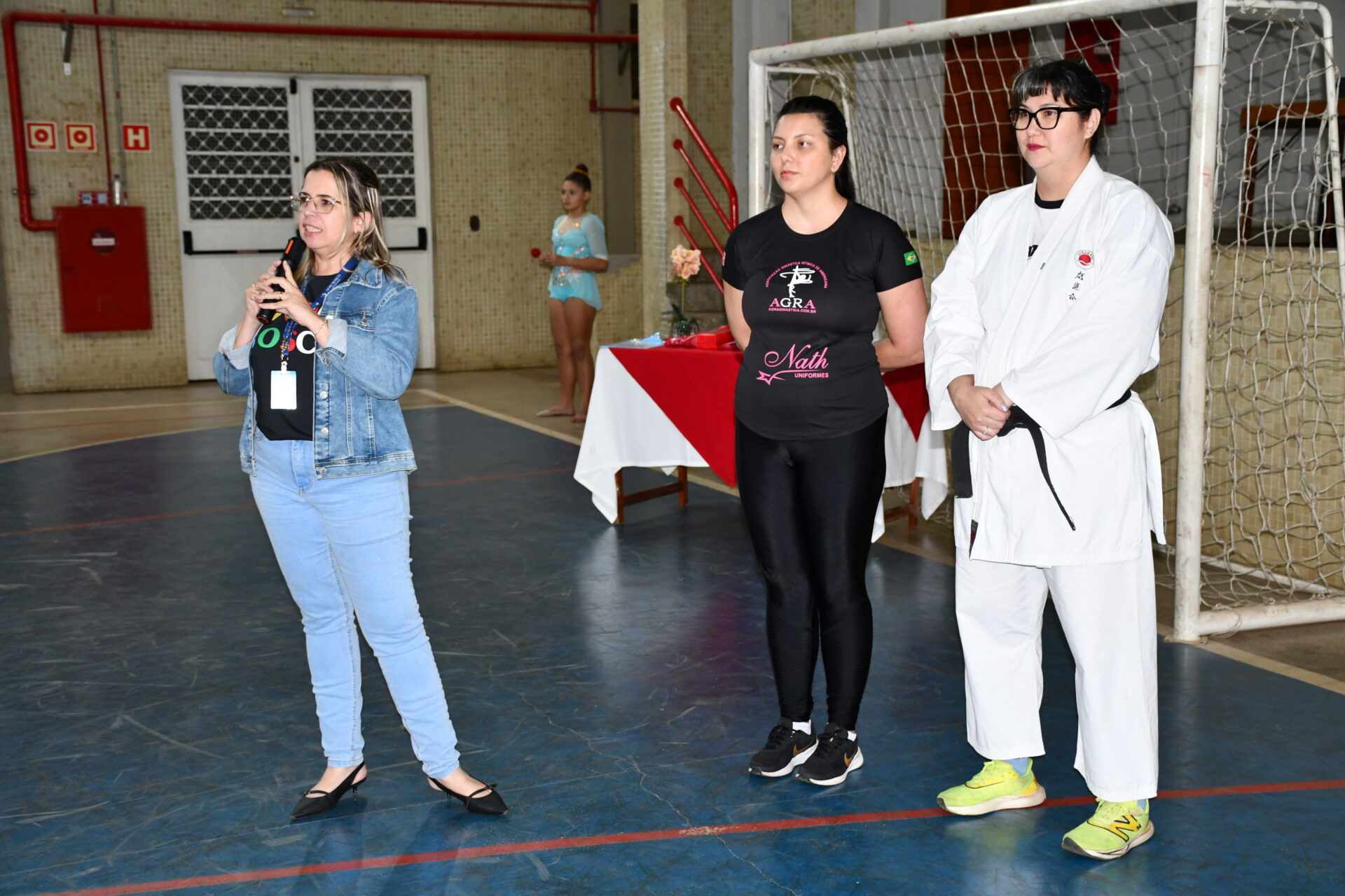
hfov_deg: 38.9
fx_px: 1905
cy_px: 448
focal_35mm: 51
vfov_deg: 26.5
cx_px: 672
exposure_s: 1/60
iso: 900
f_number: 4.2
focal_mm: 34
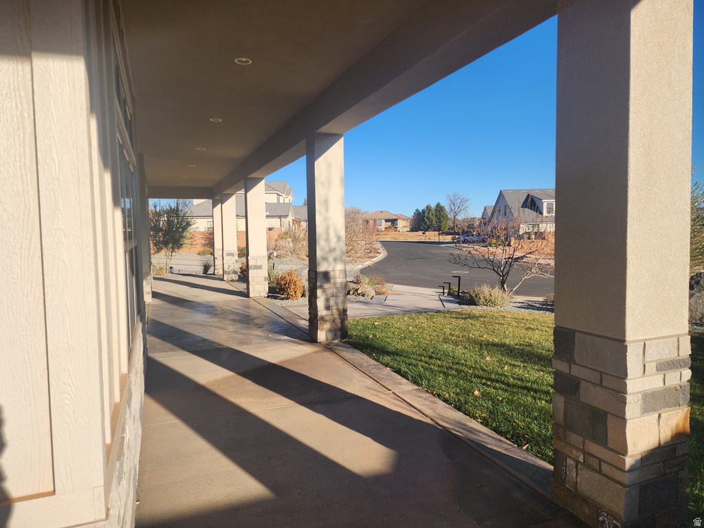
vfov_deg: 58.9
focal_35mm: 23
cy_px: 264
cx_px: 352
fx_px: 468
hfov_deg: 73.9
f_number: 1.8
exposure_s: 1/944
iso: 12
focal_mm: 6.4
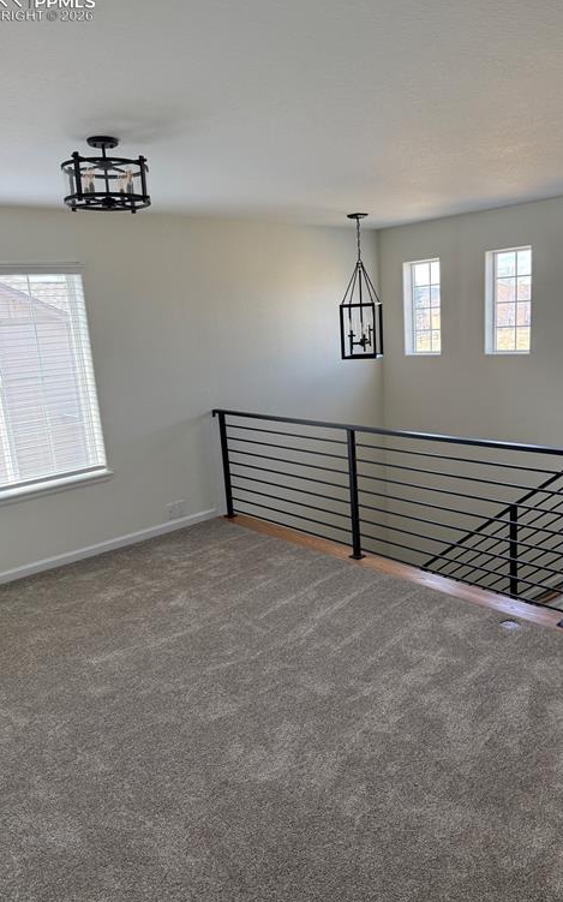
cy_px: 444
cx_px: 306
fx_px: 639
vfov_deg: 70.4
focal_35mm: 26
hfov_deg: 47.5
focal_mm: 6.76
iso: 160
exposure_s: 1/232
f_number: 1.78
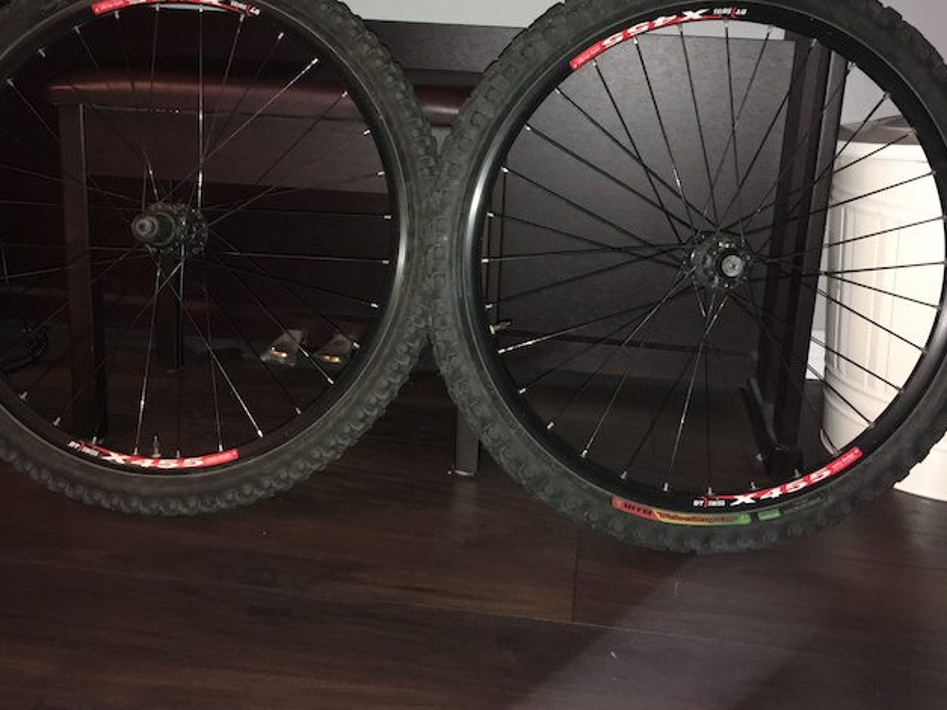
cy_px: 266
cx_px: 483
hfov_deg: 50.1
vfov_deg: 38.4
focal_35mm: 37
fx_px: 1012
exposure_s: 1/16
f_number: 2.2
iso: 250
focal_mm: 4.15
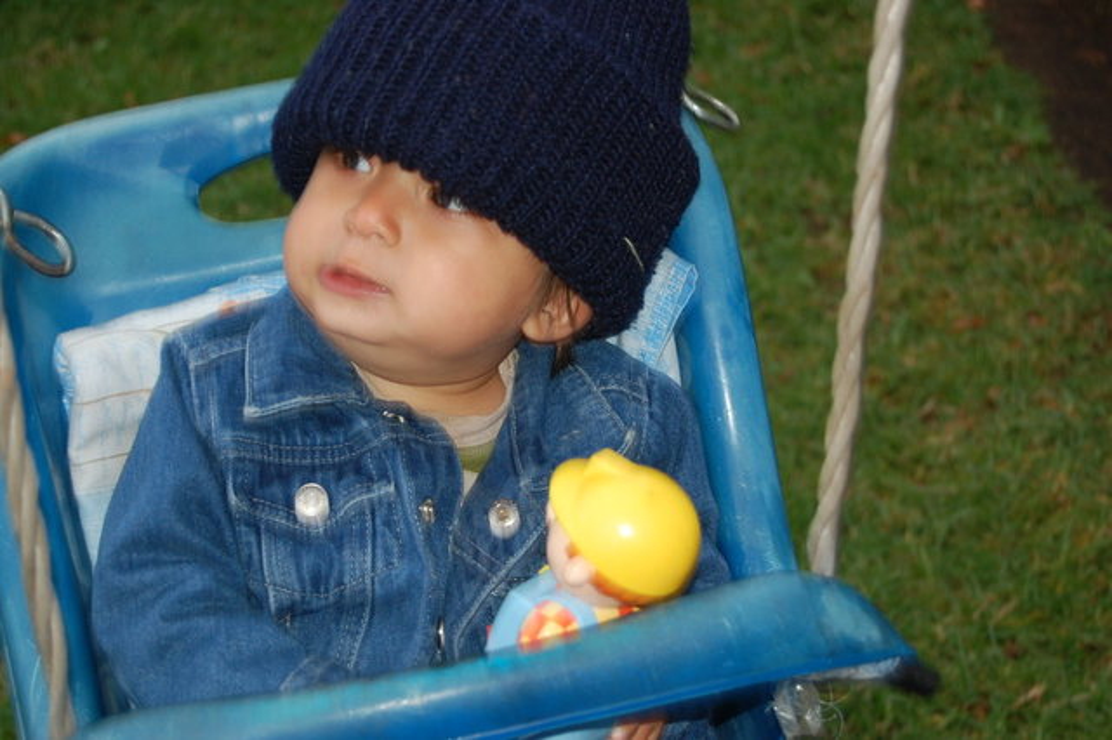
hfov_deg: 24.6
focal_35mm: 82
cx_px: 556
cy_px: 370
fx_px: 2547
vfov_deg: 16.5
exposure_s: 1/60
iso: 400
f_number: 5.6
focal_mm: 55
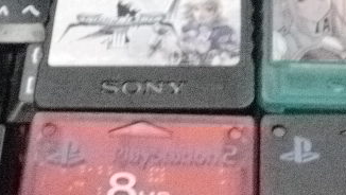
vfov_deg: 12.9
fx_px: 863
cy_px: 110
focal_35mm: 94
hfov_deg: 22.4
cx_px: 265
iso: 1600
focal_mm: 7.7
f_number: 4
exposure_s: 1/8
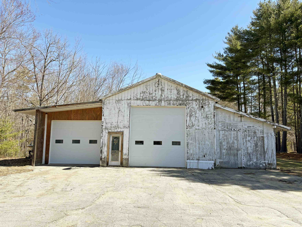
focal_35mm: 26
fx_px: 227
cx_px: 151
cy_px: 114
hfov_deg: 67.3
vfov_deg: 53.1
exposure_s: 1/2208
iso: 50
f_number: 1.6
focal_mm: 5.96
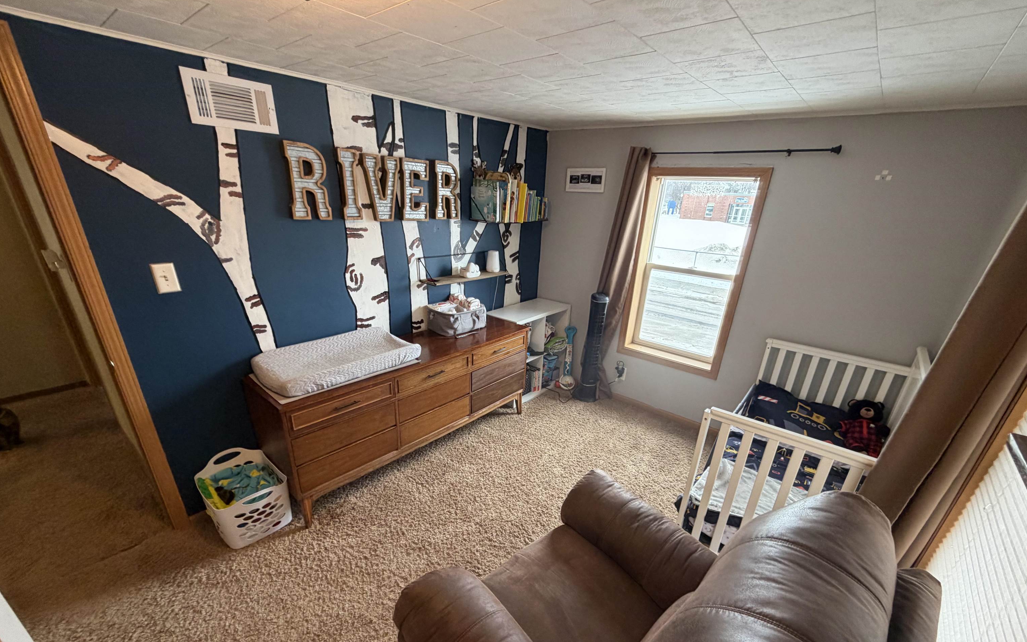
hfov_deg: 101.5
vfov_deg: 74.1
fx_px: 420
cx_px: 518
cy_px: 380
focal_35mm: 15
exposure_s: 1/60
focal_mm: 2.22
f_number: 2.2
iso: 200
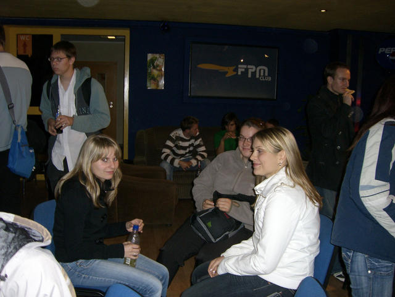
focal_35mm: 38
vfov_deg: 37.7
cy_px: 148
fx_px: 434
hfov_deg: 49.0
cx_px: 198
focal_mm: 6.2
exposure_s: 1/60
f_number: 2.7
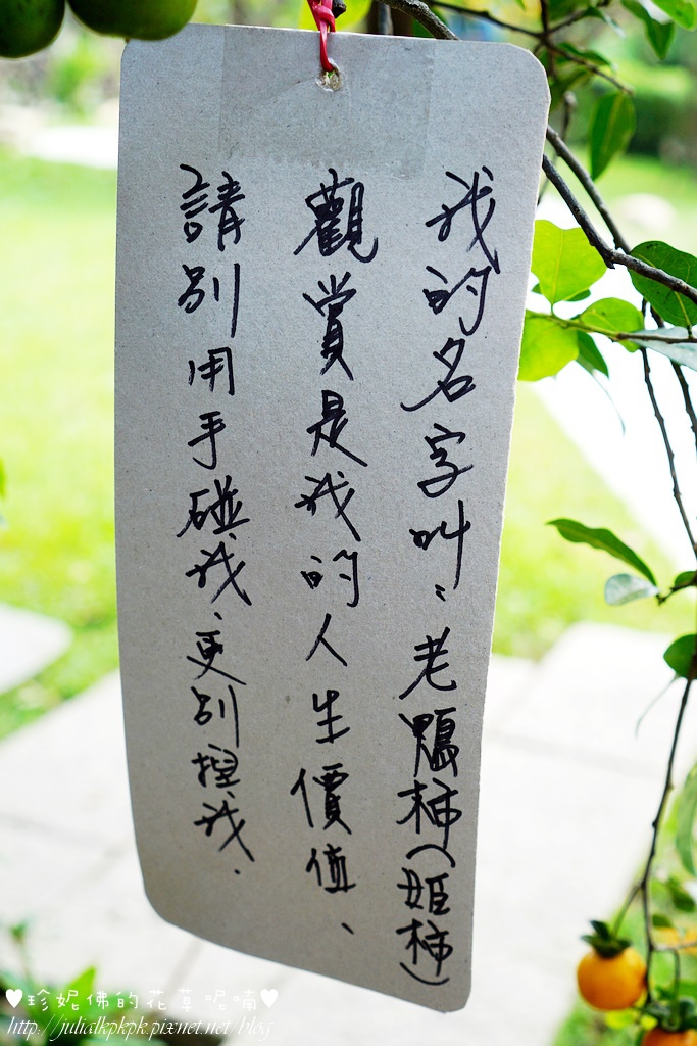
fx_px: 1524
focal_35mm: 52
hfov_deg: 25.8
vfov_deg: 37.8
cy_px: 523
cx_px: 348
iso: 100
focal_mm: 35
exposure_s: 1/60
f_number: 5
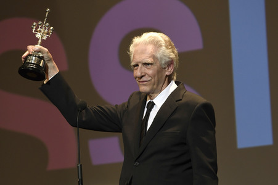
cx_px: 139
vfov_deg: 7.8
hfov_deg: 11.8
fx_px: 1350
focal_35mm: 175
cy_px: 92
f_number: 5
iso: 1250
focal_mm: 175
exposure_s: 1/160
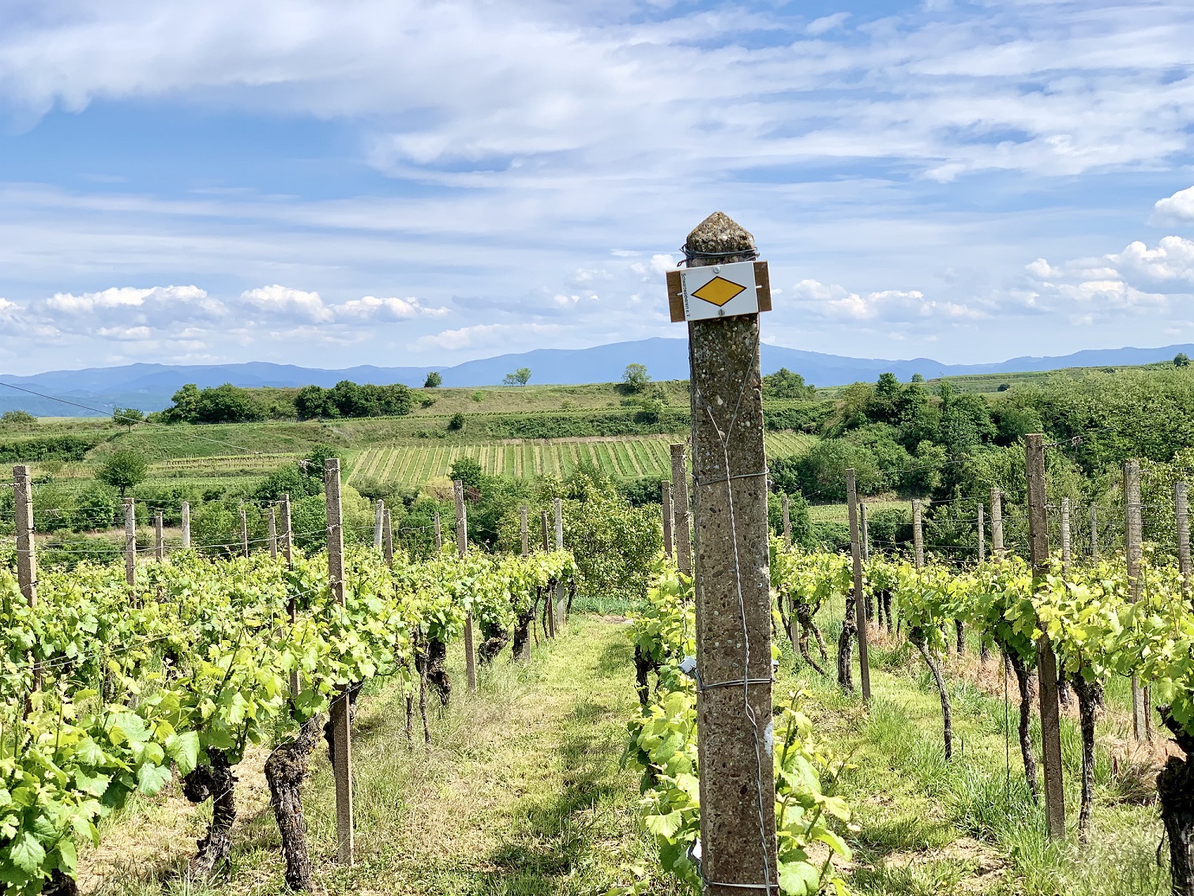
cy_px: 448
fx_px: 1794
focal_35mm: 52
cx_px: 597
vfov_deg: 28.0
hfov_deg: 36.8
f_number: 2.4
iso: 16
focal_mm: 6
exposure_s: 1/1410
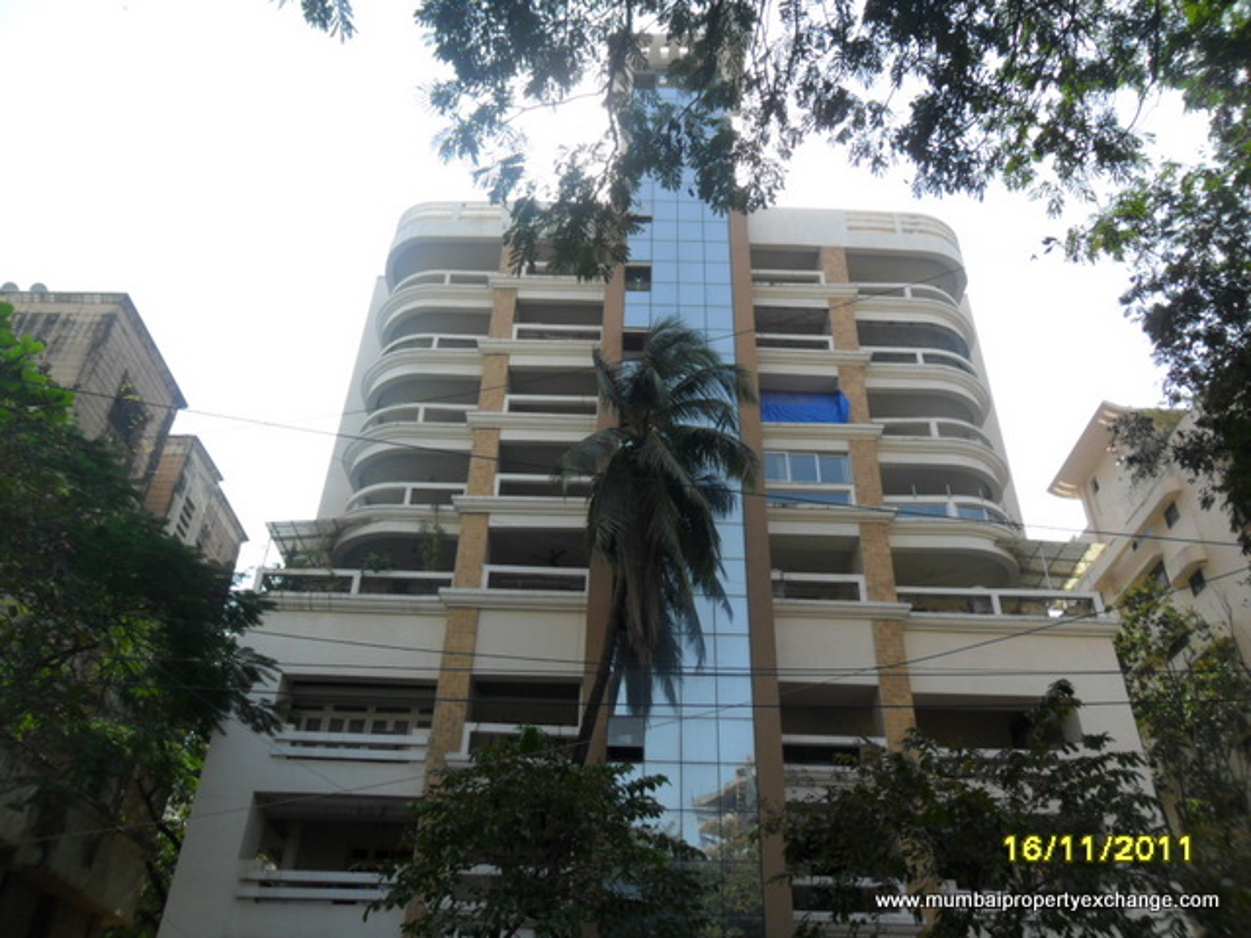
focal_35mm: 27
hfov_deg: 65.3
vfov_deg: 51.4
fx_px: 976
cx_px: 626
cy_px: 469
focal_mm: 4.9
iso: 100
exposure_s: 1/500
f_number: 3.5
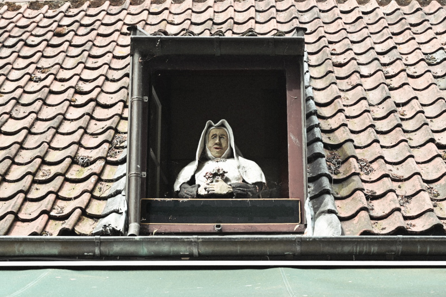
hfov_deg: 28.5
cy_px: 147
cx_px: 225
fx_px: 880
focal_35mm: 71
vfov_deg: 19.2
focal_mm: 70
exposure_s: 1/250
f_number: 8
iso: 400
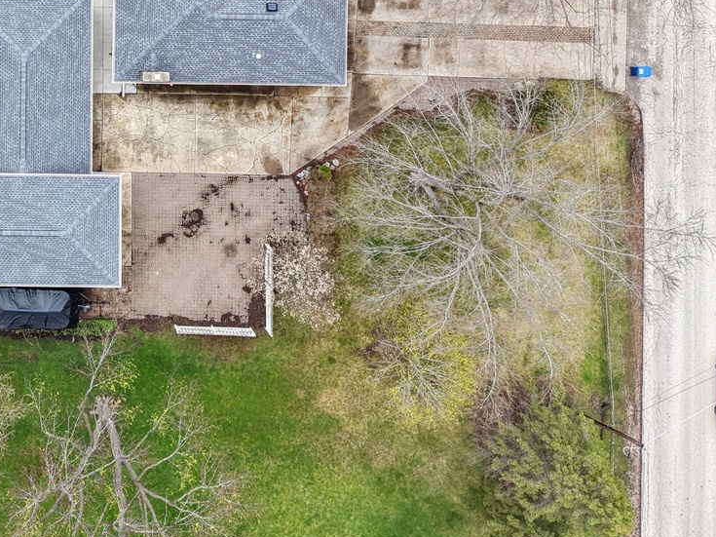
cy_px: 47
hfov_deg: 37.4
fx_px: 972
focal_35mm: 47
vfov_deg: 29.5
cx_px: 55
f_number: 1.8
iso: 160
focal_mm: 8.7
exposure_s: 1/2000
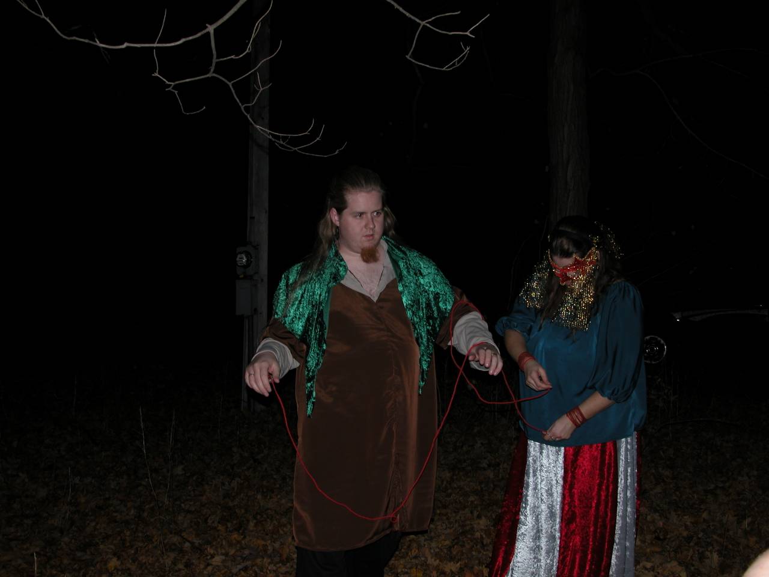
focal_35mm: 35
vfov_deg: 40.7
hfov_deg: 52.6
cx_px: 384
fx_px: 778
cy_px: 288
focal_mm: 8.9
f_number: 4.5
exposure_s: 1/60
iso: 100
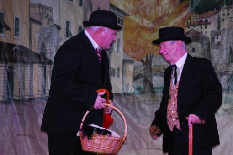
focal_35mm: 230
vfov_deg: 6.0
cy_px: 80
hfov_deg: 8.9
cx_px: 142
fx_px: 1488
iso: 800
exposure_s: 1/60
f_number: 5
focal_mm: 122
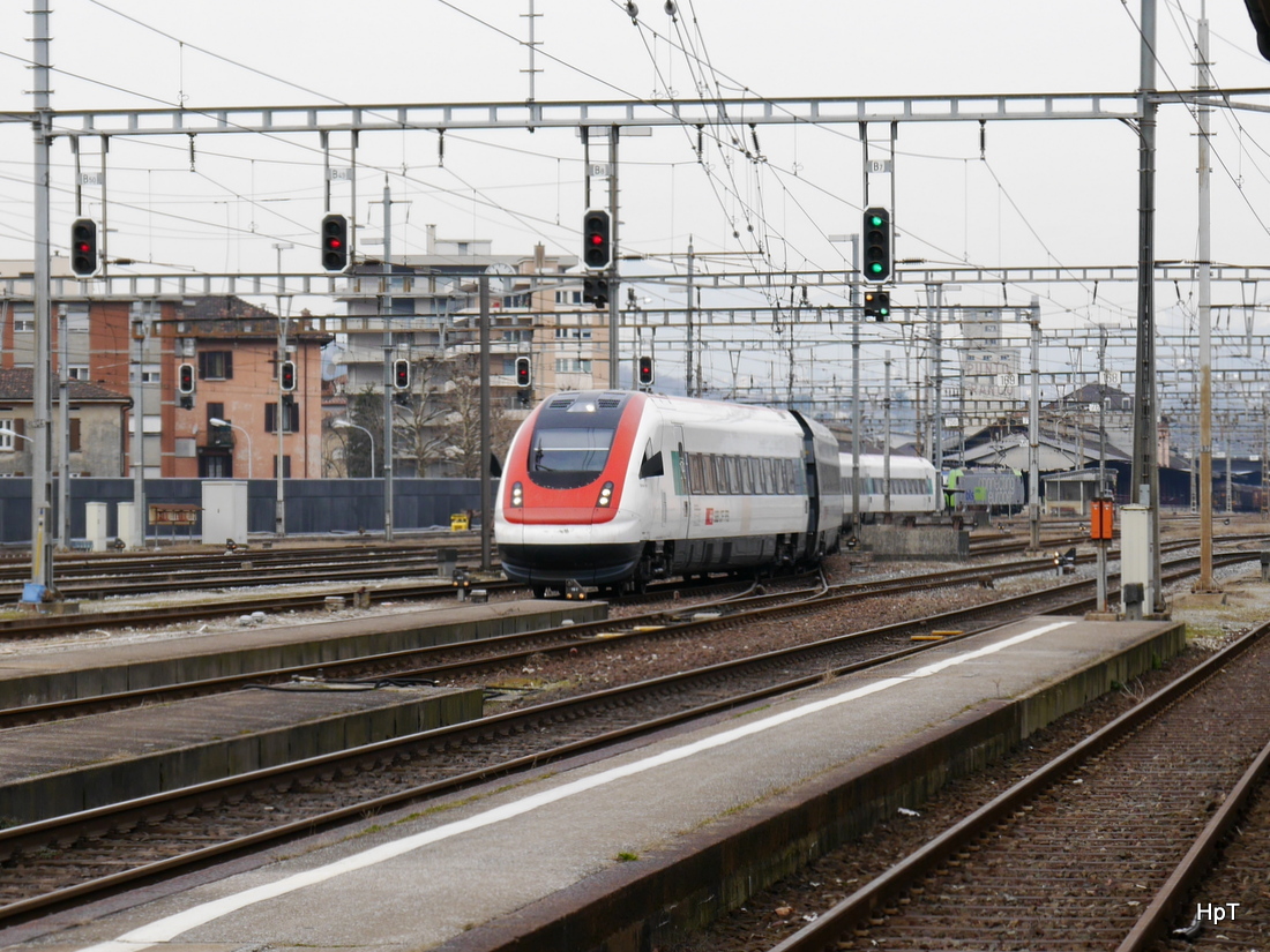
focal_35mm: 84
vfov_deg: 17.6
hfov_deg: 23.3
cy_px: 476
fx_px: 3082
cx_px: 635
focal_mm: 42
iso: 160
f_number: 6.3
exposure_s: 1/200
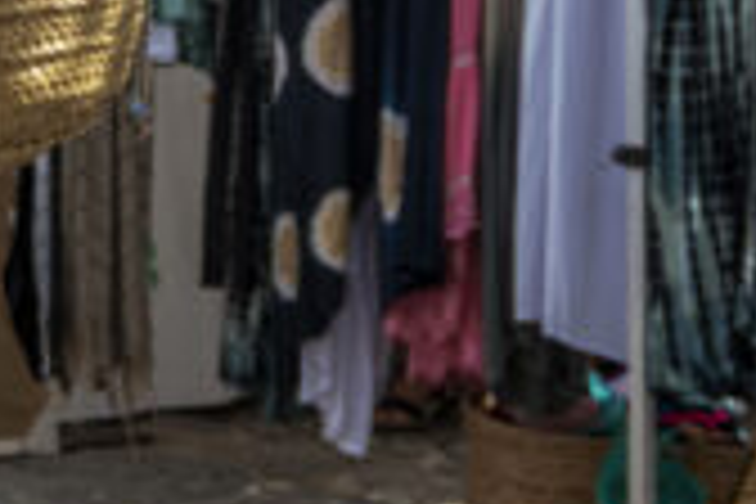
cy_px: -412
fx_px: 4716
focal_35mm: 225
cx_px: -778
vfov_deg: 6.0
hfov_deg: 8.7
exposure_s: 1/160
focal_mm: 24.5
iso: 100
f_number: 4.2
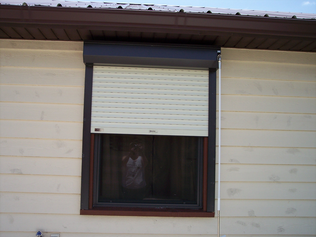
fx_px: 356
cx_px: 158
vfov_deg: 36.8
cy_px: 118
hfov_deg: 47.9
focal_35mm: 39
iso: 100
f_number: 4
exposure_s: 1/500
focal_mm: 8
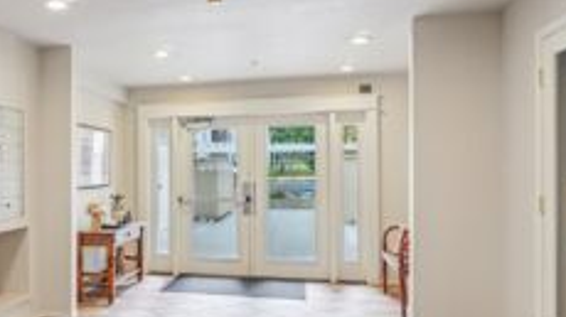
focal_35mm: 31
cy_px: 186
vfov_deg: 37.6
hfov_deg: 59.6
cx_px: 148
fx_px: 465
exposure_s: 1/15
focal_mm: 17
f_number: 8
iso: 400
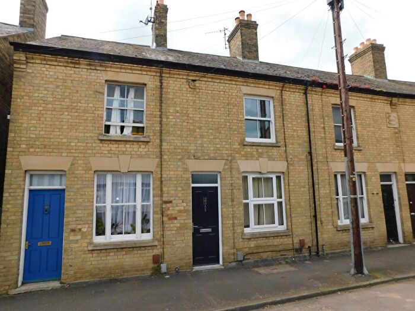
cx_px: 208
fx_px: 276
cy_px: 156
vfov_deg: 58.9
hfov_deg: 73.9
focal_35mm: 23
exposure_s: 1/1250
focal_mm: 4
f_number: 3
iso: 125
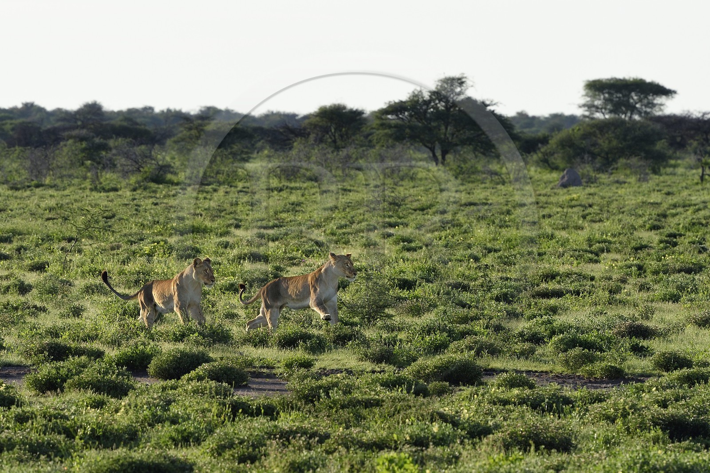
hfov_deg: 7.4
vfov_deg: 4.9
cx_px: 355
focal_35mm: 280
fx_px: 5521
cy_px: 236
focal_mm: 280
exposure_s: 1/800
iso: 400
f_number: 8
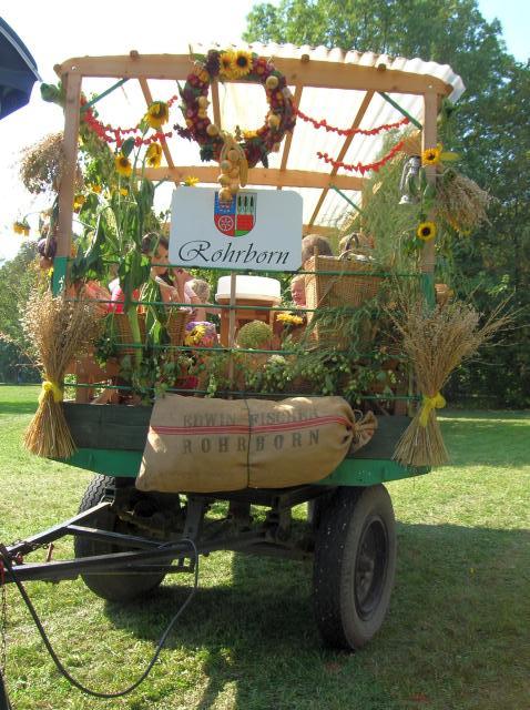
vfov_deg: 54.0
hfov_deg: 41.7
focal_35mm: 34
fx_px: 696
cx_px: 265
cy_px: 355
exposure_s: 1/113
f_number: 4.9
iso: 50
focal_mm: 5.7
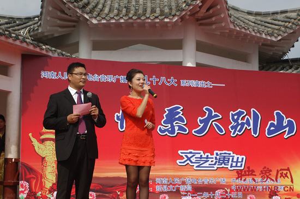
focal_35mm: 69
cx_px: 150
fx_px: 574
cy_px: 100
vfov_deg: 19.7
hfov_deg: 29.3
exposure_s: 1/4000
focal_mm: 46
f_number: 5
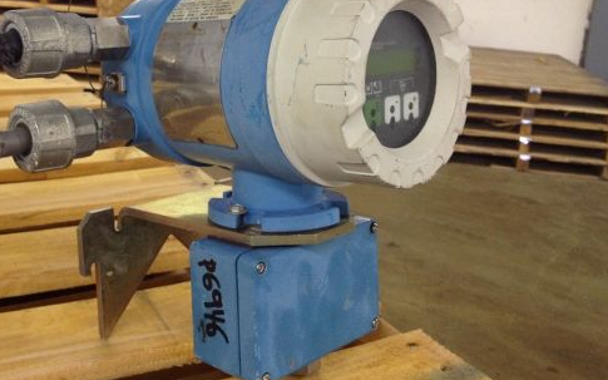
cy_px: 124
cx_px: 209
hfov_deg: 40.6
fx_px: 812
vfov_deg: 26.2
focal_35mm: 49
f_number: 2.4
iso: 125
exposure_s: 1/20
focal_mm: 4.28
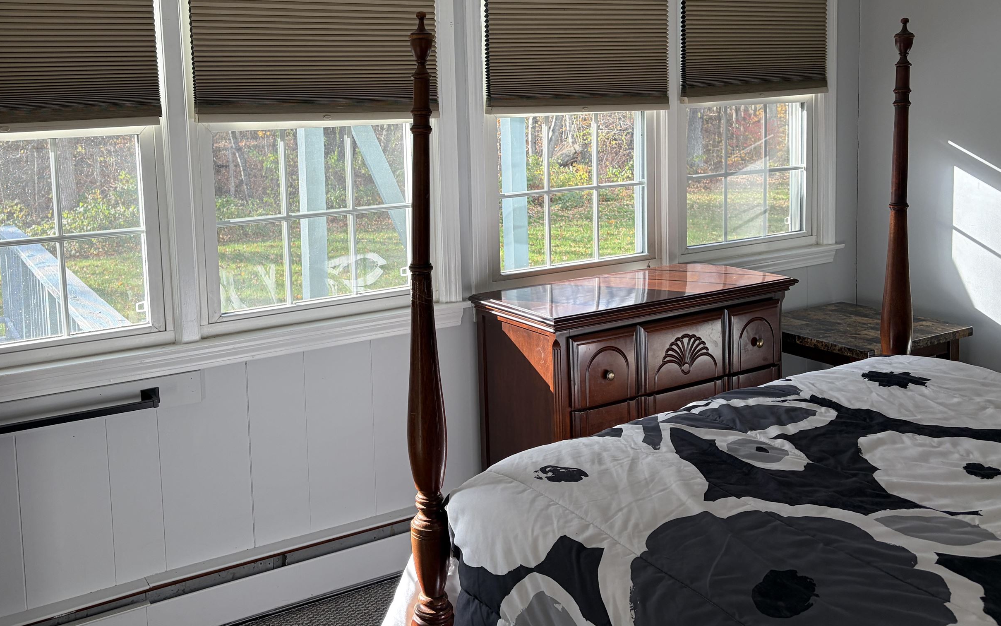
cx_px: 428
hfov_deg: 55.1
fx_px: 955
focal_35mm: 35
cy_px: 191
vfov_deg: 35.8
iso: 50
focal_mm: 5.96
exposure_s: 1/125
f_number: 1.6
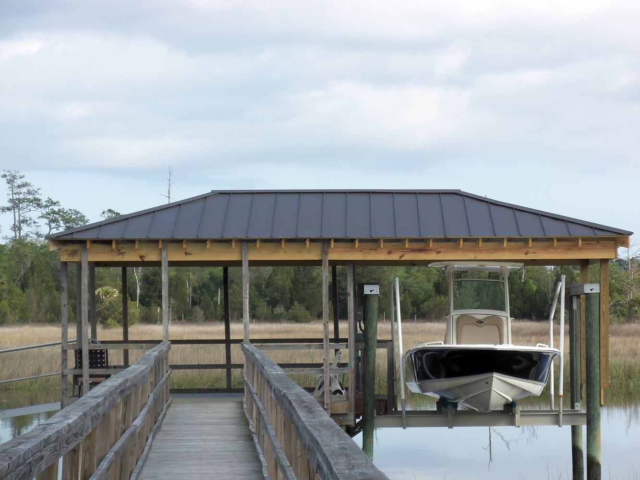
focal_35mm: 132
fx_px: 2441
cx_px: 320
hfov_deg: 14.9
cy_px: 240
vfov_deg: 11.2
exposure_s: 1/320
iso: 64
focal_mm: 23.7
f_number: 4.7
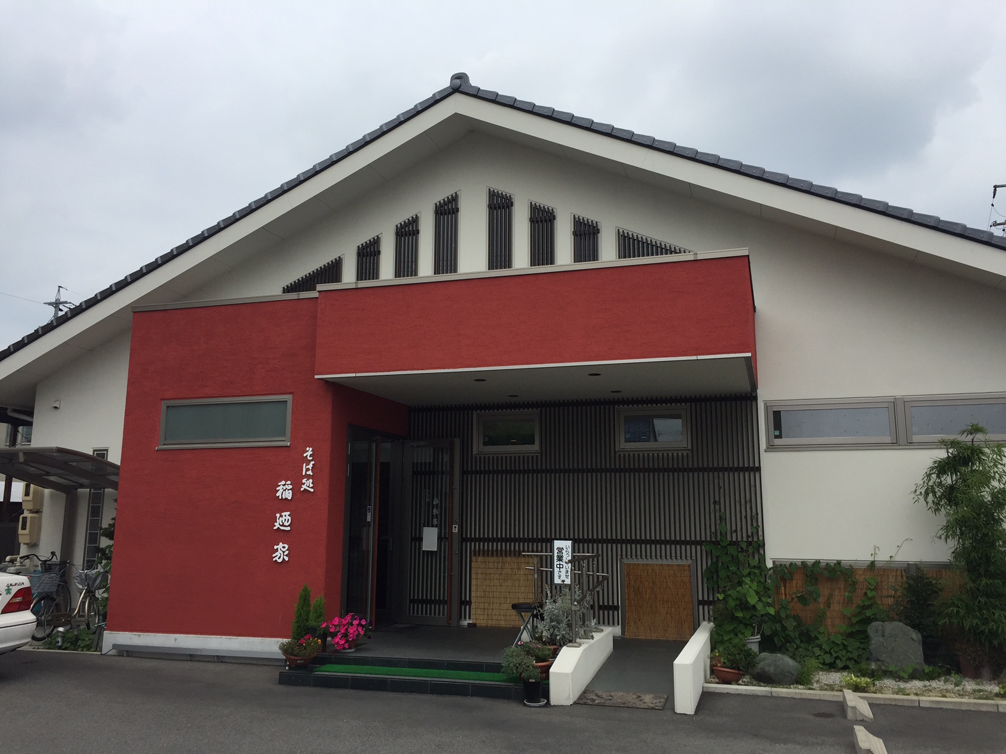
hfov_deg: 61.7
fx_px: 843
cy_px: 377
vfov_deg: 48.2
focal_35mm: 29
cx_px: 503
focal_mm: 4.15
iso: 32
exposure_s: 1/3300
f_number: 2.2
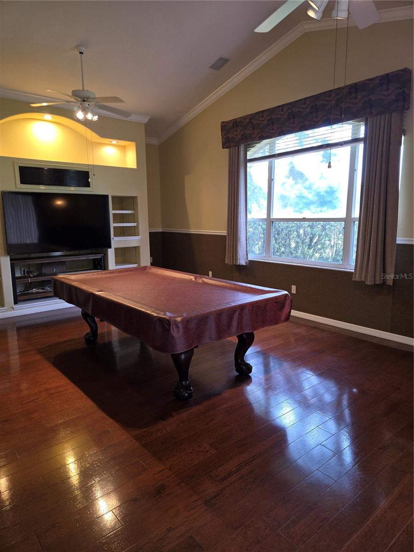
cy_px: 276
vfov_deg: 73.9
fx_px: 367
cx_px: 207
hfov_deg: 58.9
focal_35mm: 23
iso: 125
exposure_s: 1/60
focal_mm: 5.4
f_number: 1.8
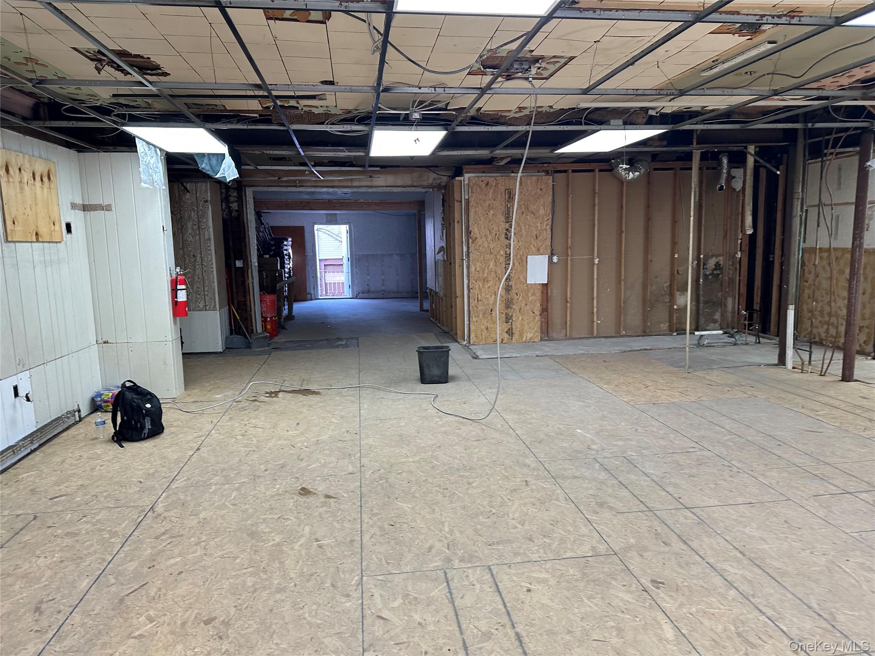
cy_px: 328
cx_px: 438
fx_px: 607
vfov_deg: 56.8
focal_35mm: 24
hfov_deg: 71.6
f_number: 1.78
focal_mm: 6.86
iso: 200
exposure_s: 1/120
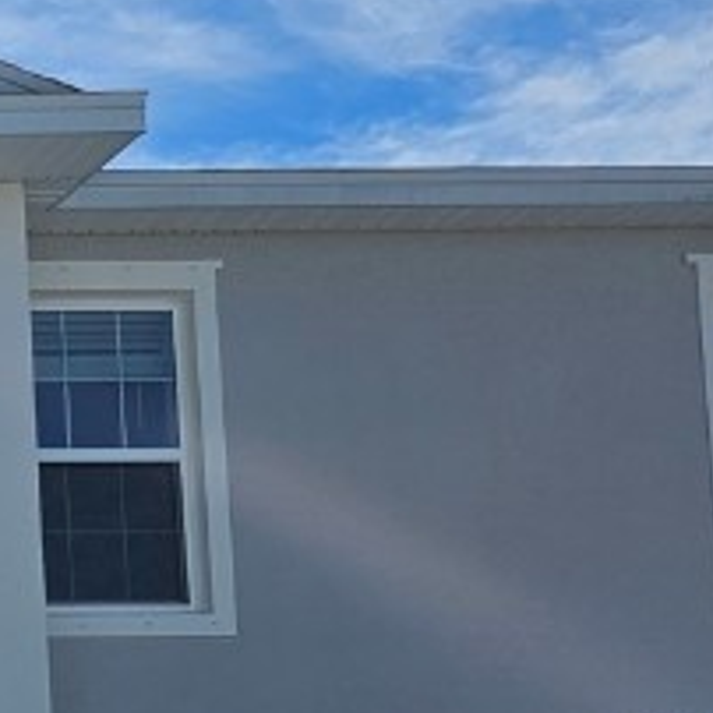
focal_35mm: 103
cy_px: 992
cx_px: -999
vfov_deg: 15.8
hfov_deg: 12.9
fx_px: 2400
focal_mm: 6.3
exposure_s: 1/1576
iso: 12
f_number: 1.7
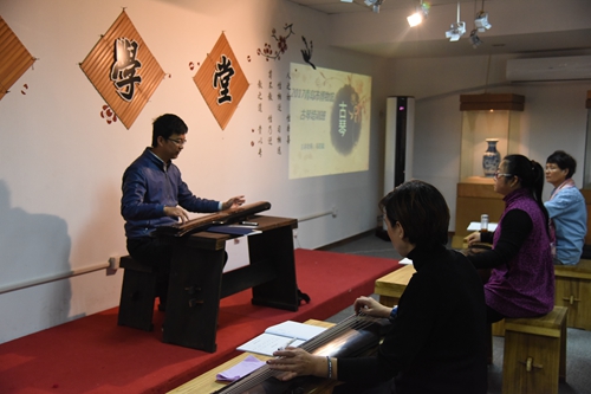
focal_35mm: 40
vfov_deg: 33.4
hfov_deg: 48.5
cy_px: 197
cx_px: 296
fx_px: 656
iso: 3200
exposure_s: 1/125
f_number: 4
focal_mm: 40
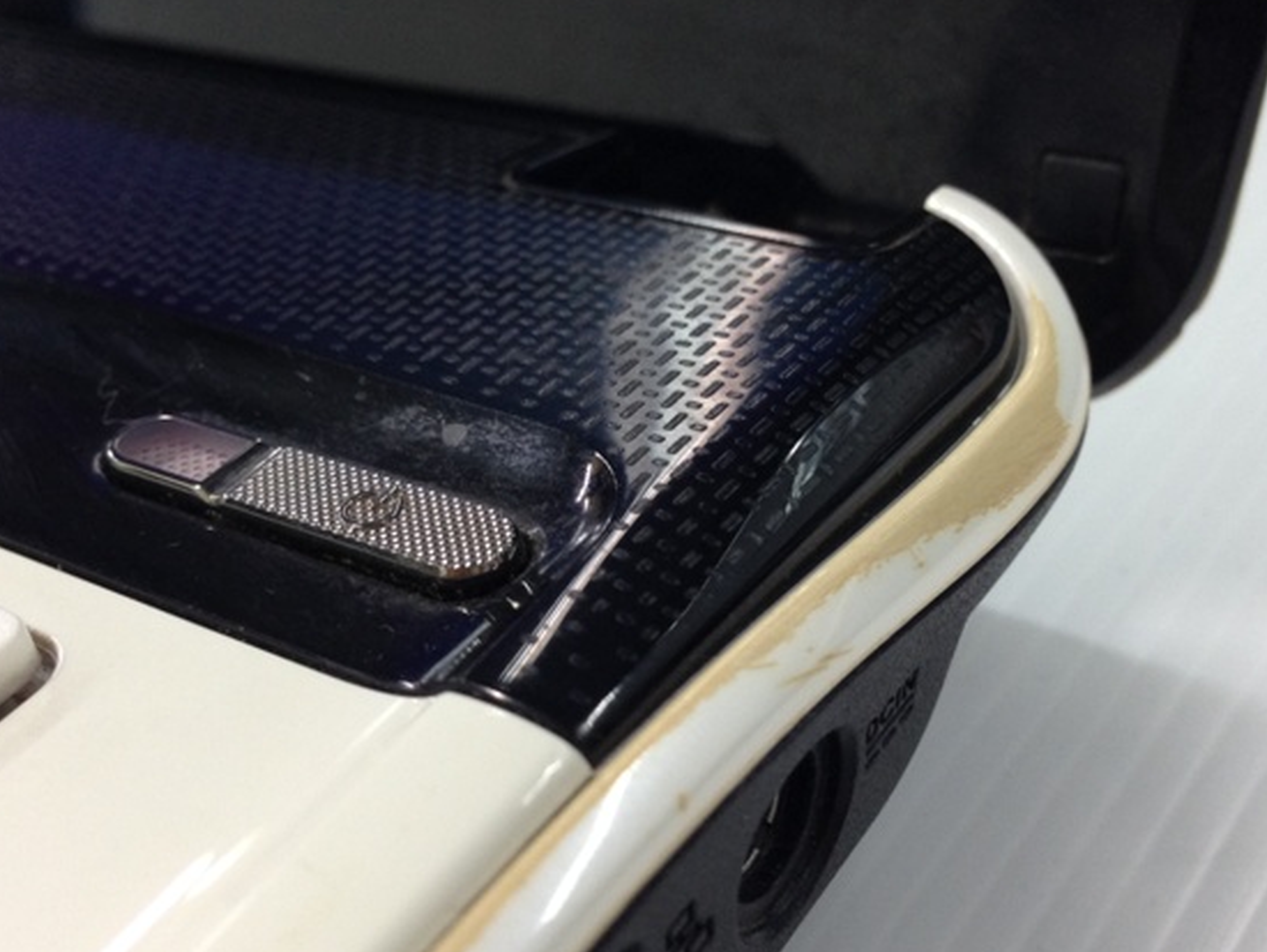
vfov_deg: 30.3
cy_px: 475
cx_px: 668
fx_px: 1758
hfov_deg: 39.6
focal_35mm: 48
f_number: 2.4
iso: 125
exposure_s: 1/20
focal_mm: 4.12
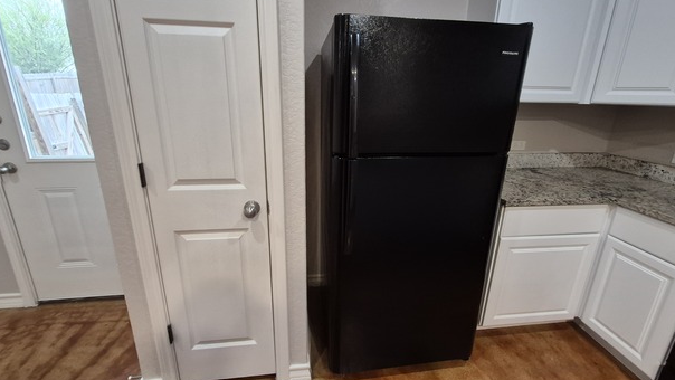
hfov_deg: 103.0
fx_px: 269
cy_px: 171
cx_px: 345
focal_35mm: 15
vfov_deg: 70.4
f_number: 2.2
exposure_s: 1/60
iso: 250
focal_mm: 1.74
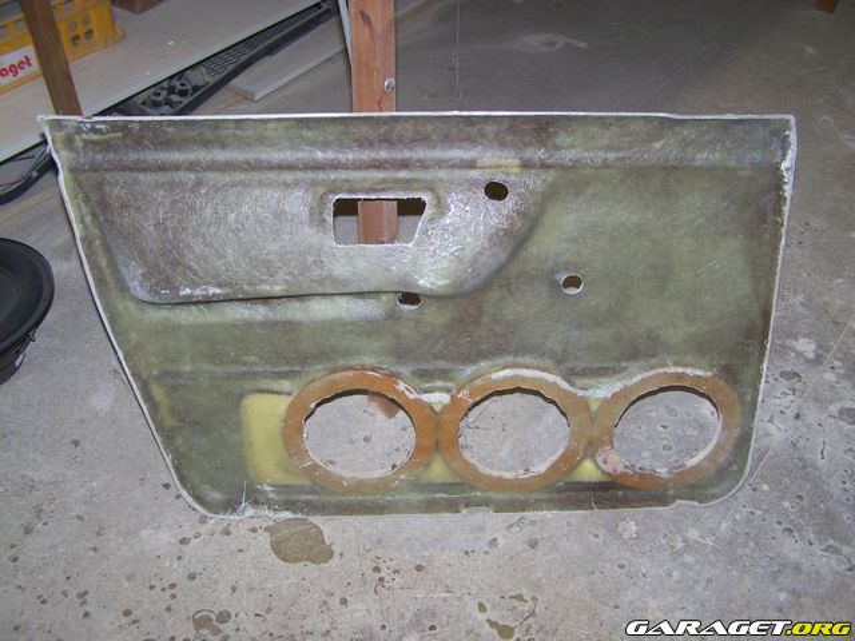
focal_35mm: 38
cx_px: 428
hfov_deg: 49.0
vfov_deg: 37.7
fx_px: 939
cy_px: 320
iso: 80
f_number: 2.8
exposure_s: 1/60
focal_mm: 6.3
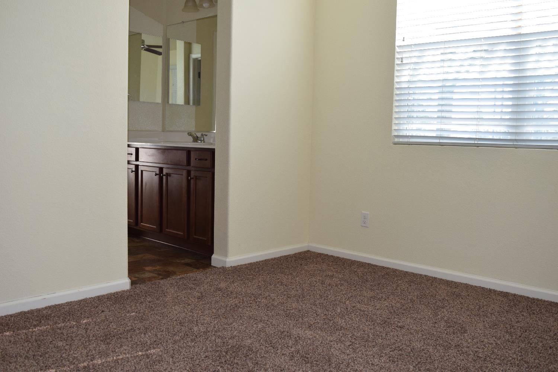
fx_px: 511
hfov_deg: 57.2
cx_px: 279
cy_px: 186
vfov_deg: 40.0
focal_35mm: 33
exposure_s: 1/125
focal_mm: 22
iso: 500
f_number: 5.6
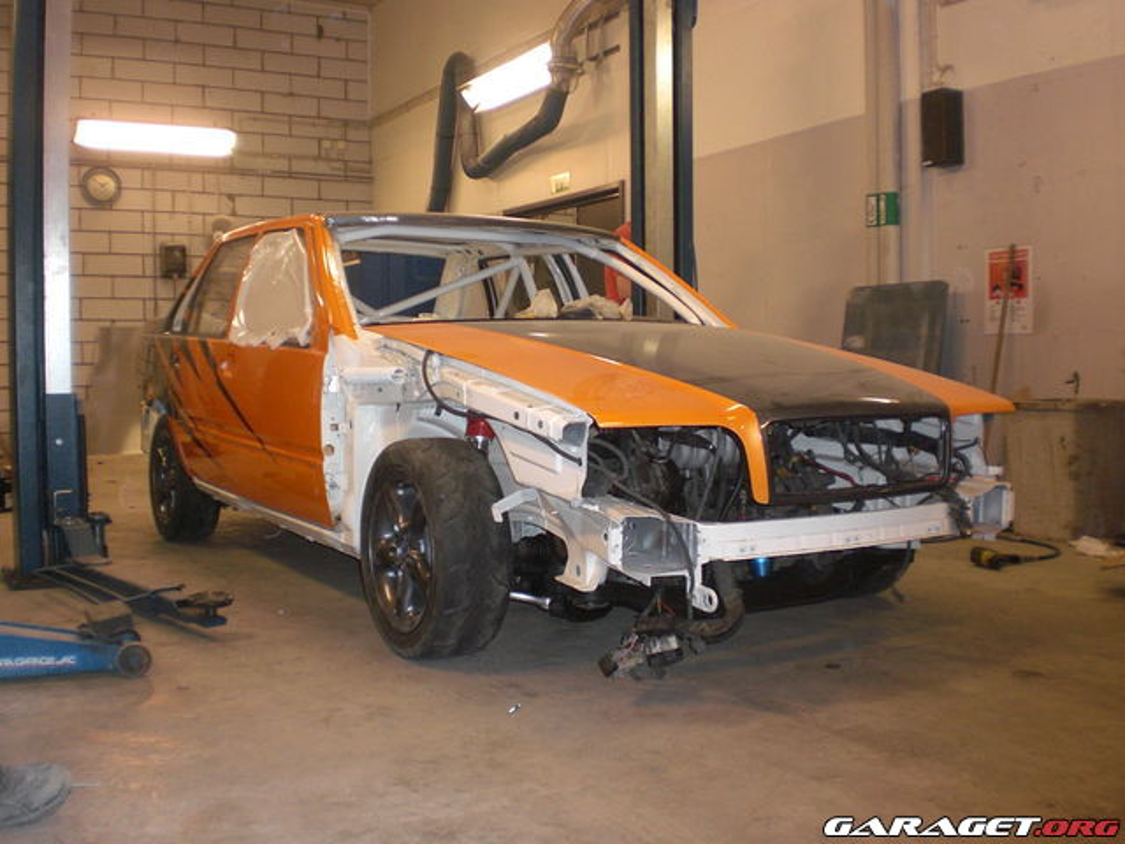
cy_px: 422
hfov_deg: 51.4
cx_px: 562
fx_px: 1170
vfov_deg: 39.7
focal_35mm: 36
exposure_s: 1/60
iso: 200
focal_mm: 6.3
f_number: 3.1
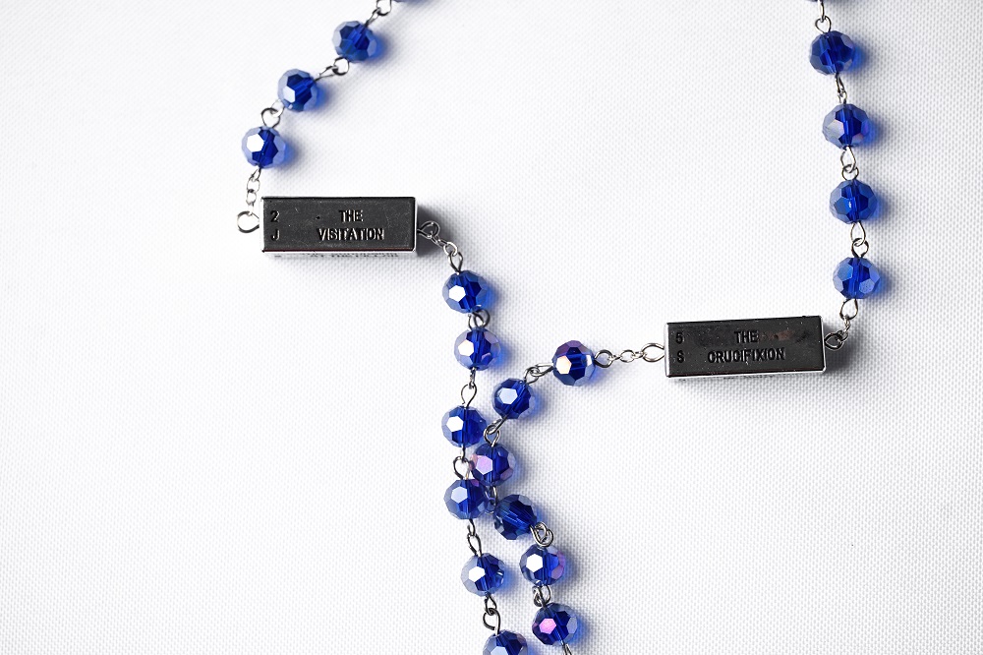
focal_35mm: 105
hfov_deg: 19.5
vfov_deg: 13.0
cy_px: 328
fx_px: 2866
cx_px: 492
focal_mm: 105
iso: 64
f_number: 4
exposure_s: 1/100
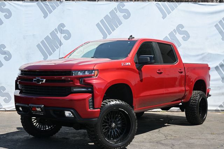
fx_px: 336
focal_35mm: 54
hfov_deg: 36.9
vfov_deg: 25.0
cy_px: 74
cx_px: 112
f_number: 5.6
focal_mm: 36
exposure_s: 1/250
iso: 200
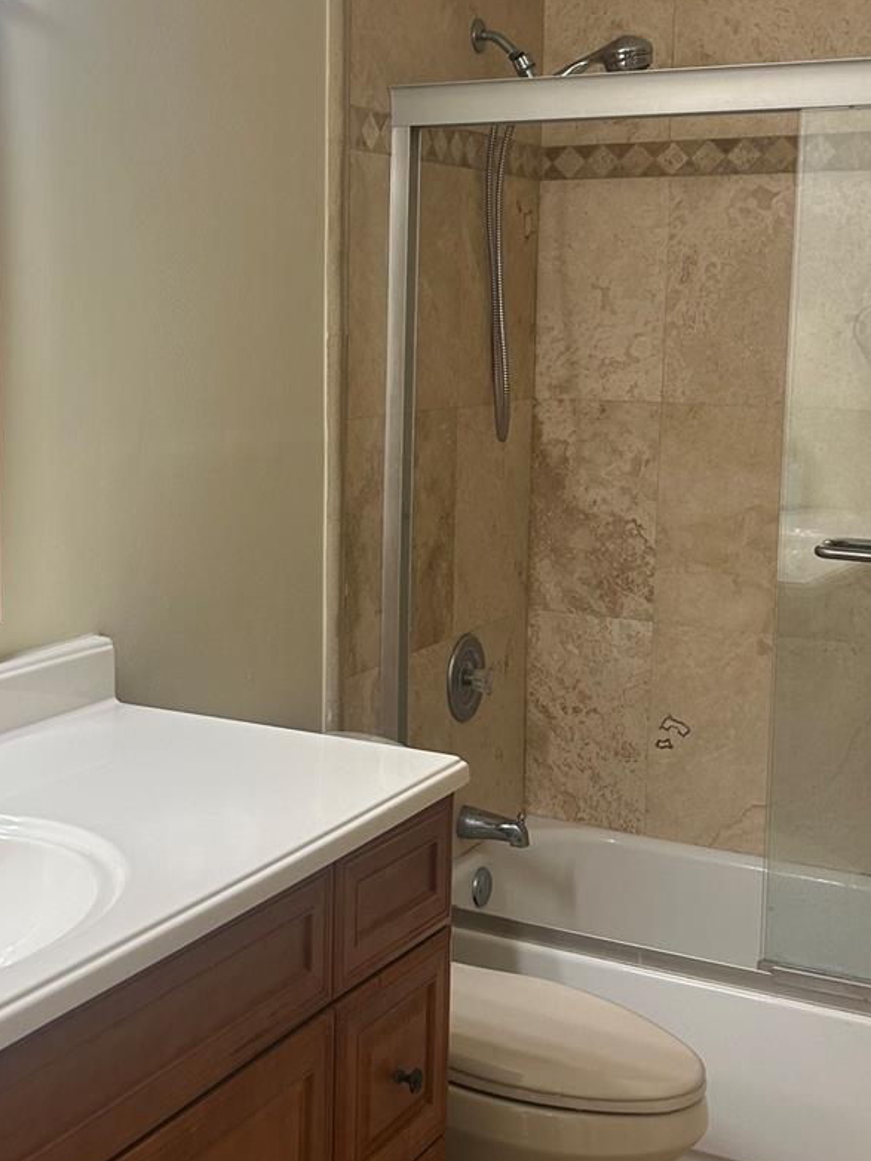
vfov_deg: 37.4
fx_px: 1711
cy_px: 489
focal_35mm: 51
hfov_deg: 28.3
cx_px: 255
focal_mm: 5.7
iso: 64
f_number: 1.5
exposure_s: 1/120
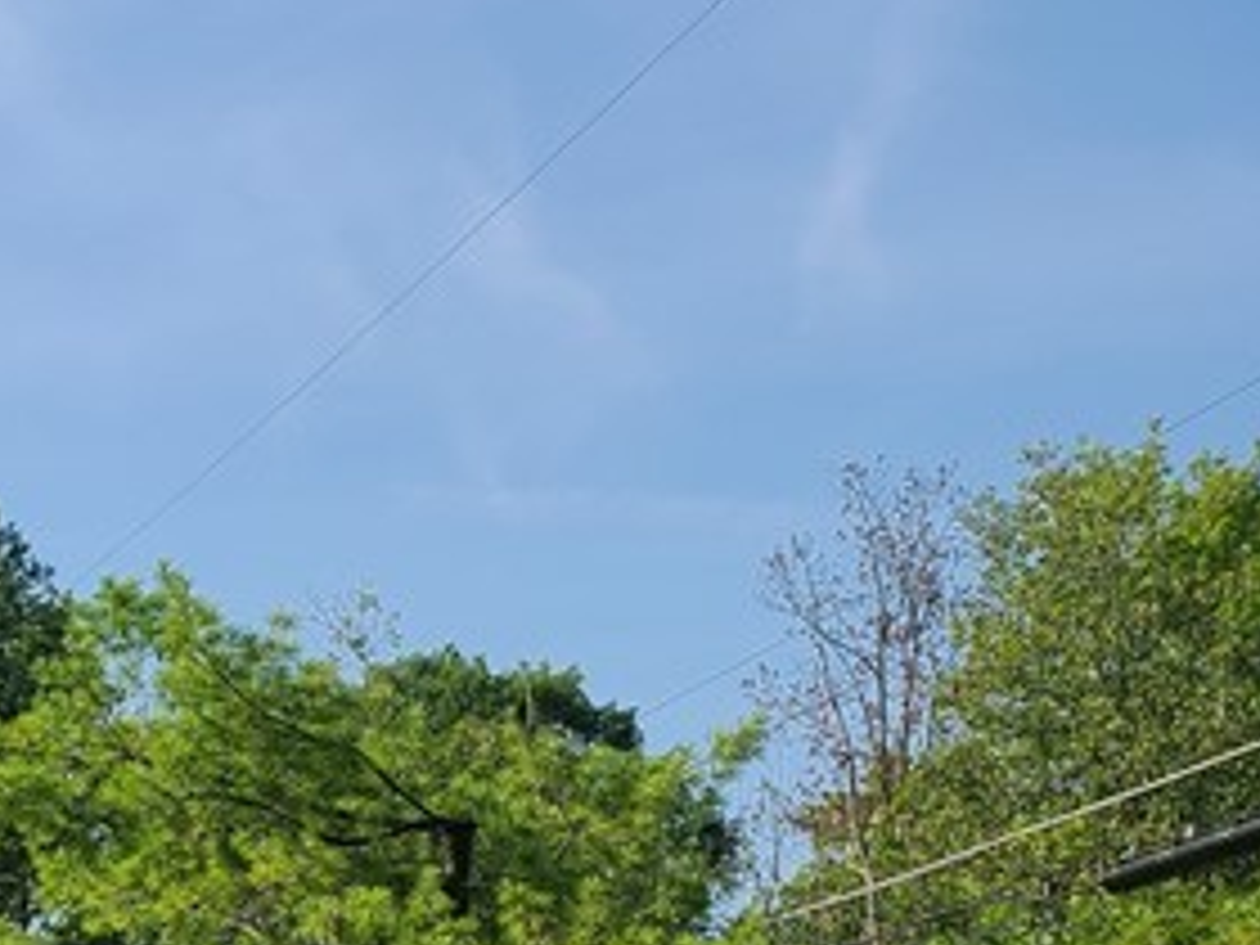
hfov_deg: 17.2
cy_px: 1418
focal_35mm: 95
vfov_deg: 14.5
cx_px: -954
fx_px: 3458
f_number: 1.8
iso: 40
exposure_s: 1/2192
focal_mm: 5.4
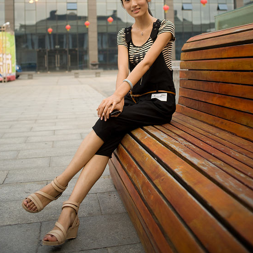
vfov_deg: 24.7
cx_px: 116
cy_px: 58
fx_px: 571
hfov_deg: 25.0
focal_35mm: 69
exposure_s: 1/320
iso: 100
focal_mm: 50
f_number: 1.7
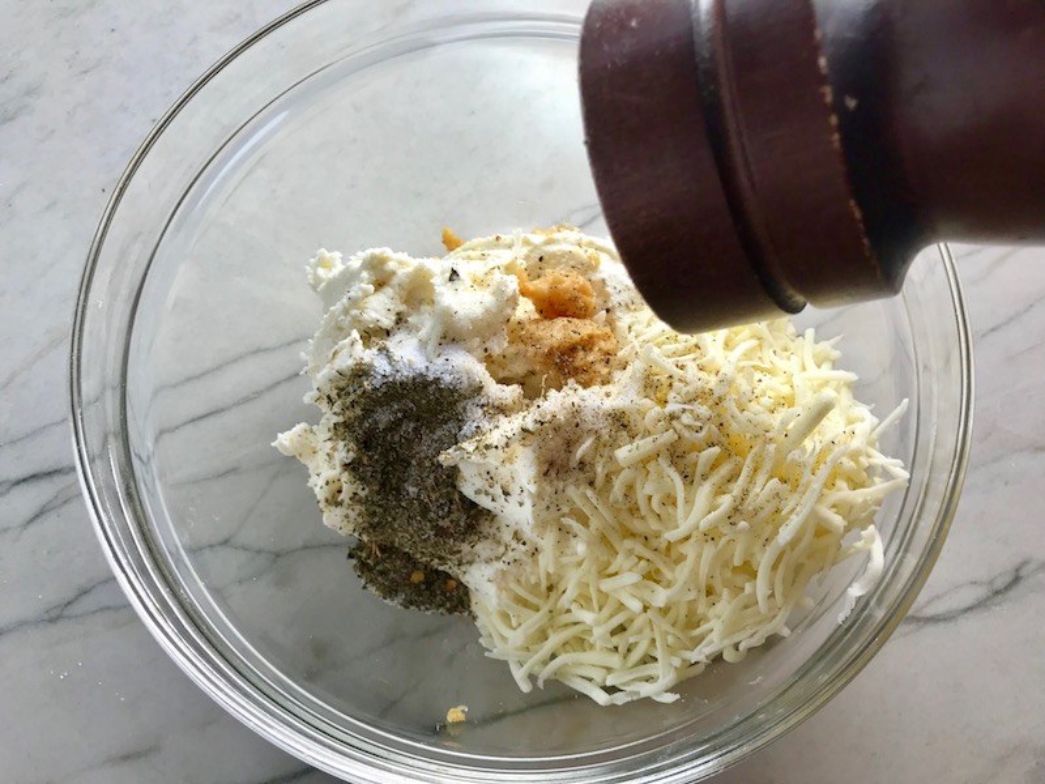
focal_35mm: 28
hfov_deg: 63.4
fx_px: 845
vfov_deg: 49.7
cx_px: 522
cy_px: 392
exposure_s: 1/120
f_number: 1.8
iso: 32
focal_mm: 3.99
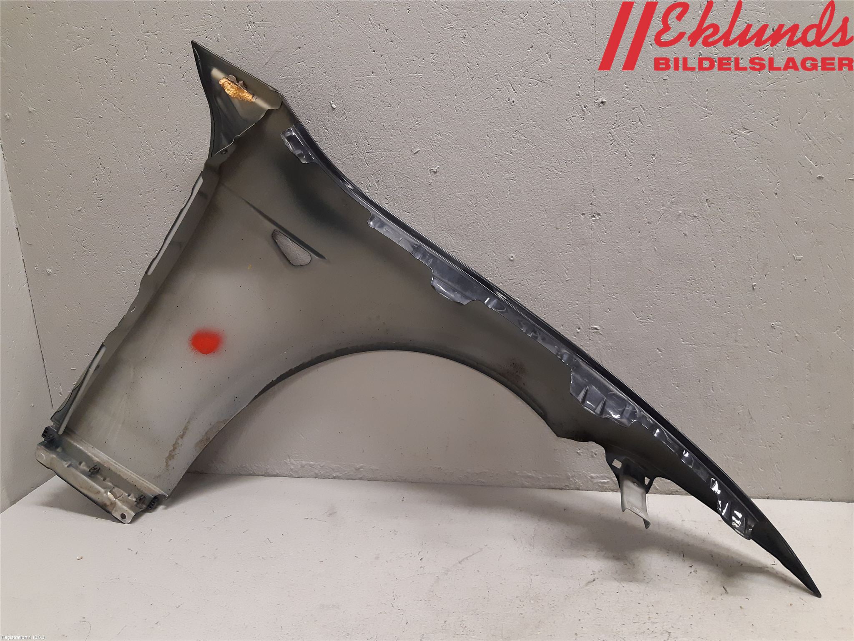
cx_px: 427
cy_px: 320
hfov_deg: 67.3
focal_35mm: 26
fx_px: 641
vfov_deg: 53.1
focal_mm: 3.93
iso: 200
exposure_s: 1/50
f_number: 1.7
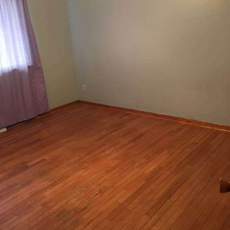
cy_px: 90
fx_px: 263
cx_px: 113
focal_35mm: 35
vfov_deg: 46.9
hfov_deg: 47.2
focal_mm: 4.15
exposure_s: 1/20
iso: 200
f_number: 2.2
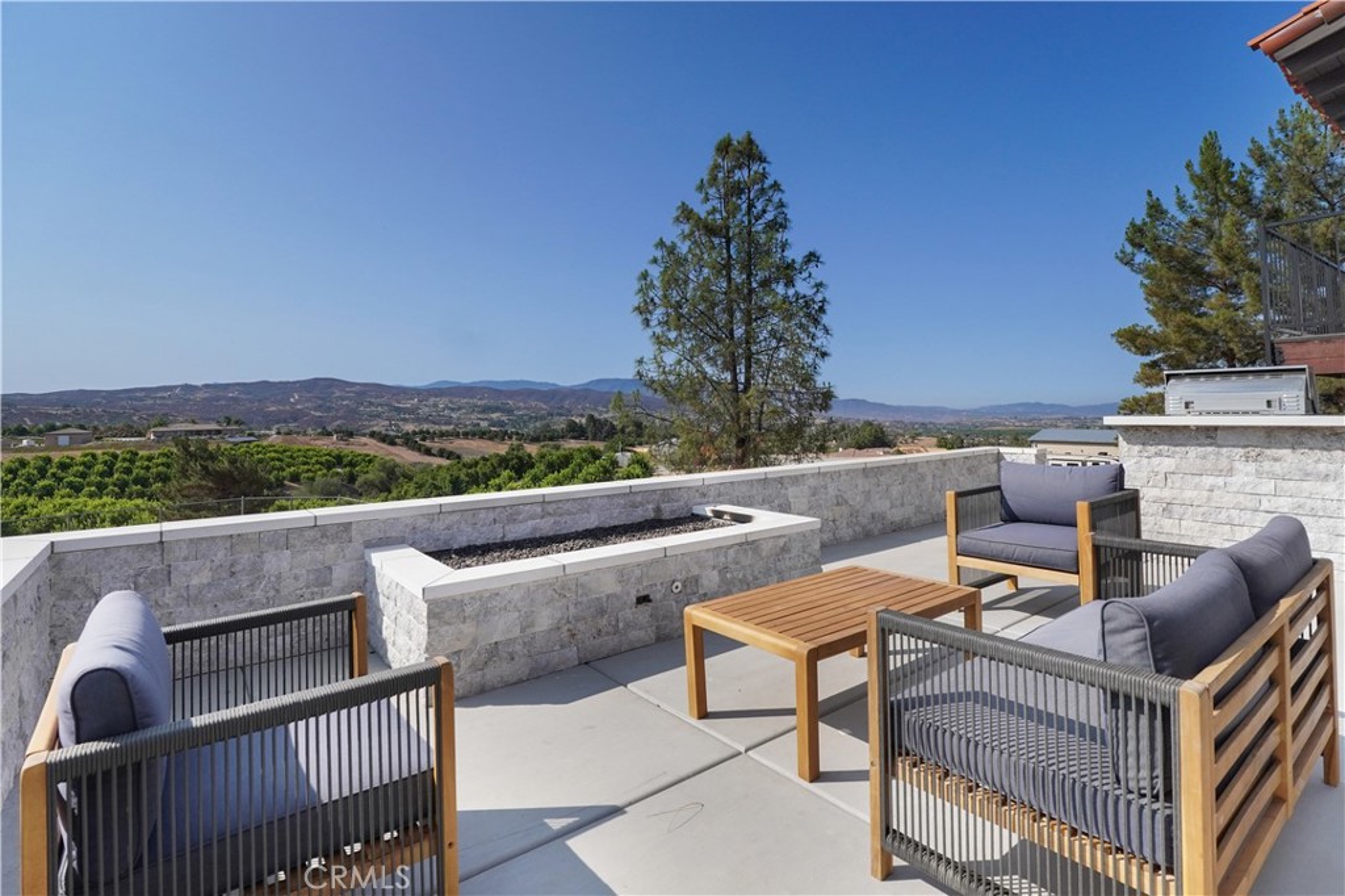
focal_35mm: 16
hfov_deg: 95.0
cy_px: 448
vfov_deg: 72.0
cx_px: 672
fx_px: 616
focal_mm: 11
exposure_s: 1/2000
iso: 400
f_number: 6.3
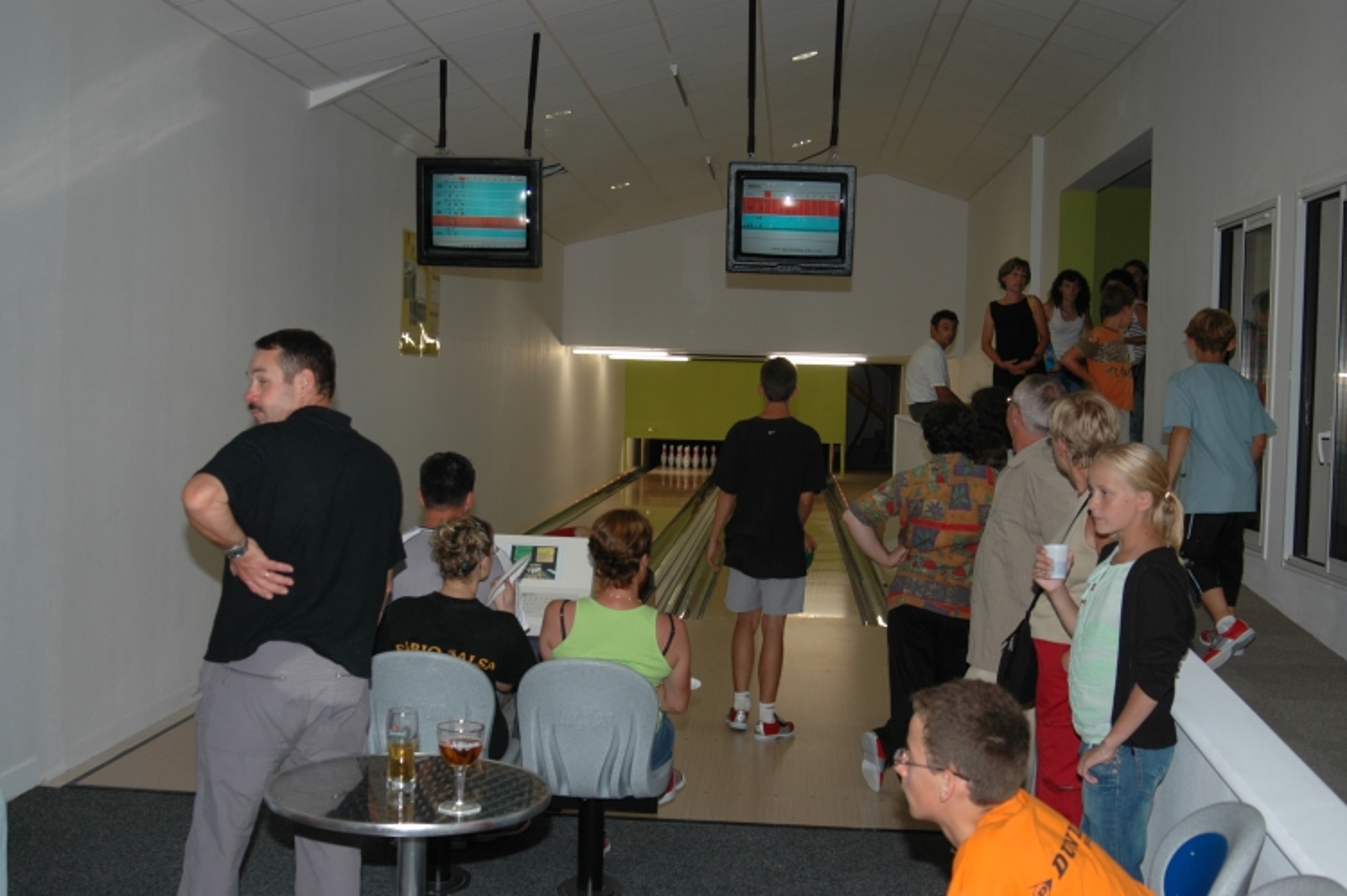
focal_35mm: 42
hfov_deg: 46.4
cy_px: 448
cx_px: 674
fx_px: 1570
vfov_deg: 31.9
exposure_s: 1/60
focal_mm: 28
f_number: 4
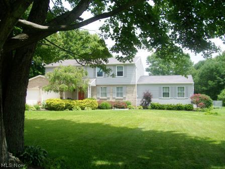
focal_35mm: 34
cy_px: 84
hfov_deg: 54.0
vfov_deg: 41.8
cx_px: 112
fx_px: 221
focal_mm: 6.1
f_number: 2.7
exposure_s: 1/500
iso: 64
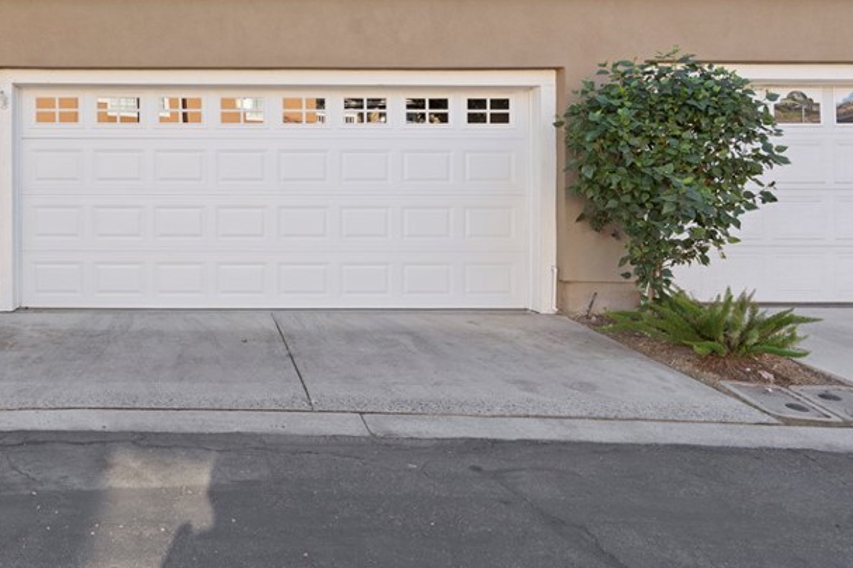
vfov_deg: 46.1
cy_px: 138
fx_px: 639
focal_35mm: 27
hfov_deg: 62.4
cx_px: 184
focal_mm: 16
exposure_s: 1/30
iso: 200
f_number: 7.1
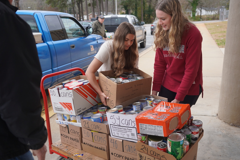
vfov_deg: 38.9
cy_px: 80
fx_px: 227
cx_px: 120
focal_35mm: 34
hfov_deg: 55.8
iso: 160
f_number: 4
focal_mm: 34
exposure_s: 1/160
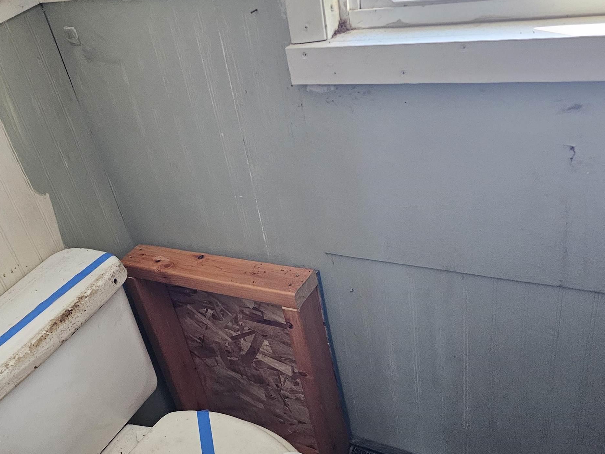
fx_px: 664
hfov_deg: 48.8
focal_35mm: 38
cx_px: 253
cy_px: 351
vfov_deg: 36.7
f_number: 1.7
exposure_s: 1/120
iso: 1000
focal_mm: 6.3
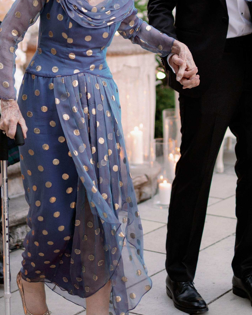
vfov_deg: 26.3
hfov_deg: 21.4
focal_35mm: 71
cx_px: 72
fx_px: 662
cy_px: 67
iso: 800
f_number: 1.4
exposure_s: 1/250
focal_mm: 35
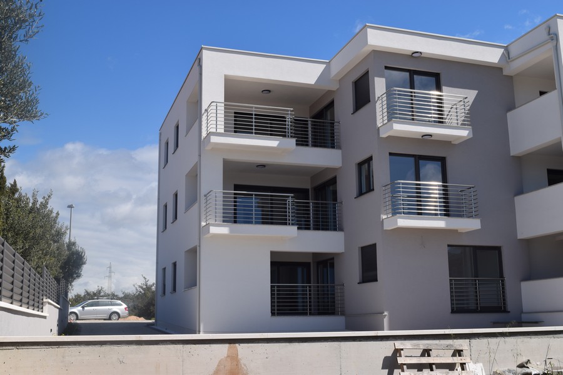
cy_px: 188
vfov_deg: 31.9
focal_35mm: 42
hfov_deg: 46.4
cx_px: 282
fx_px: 657
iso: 200
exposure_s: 1/500
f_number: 11
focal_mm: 28
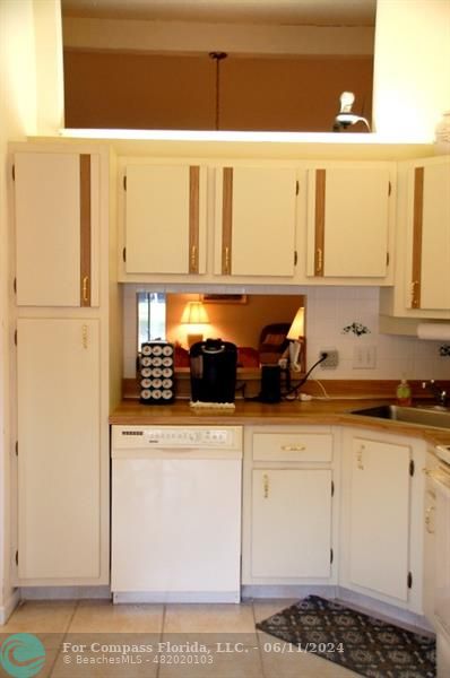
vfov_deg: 49.6
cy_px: 339
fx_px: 734
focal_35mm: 39
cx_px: 225
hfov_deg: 34.1
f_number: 4.5
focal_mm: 26
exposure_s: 1/80
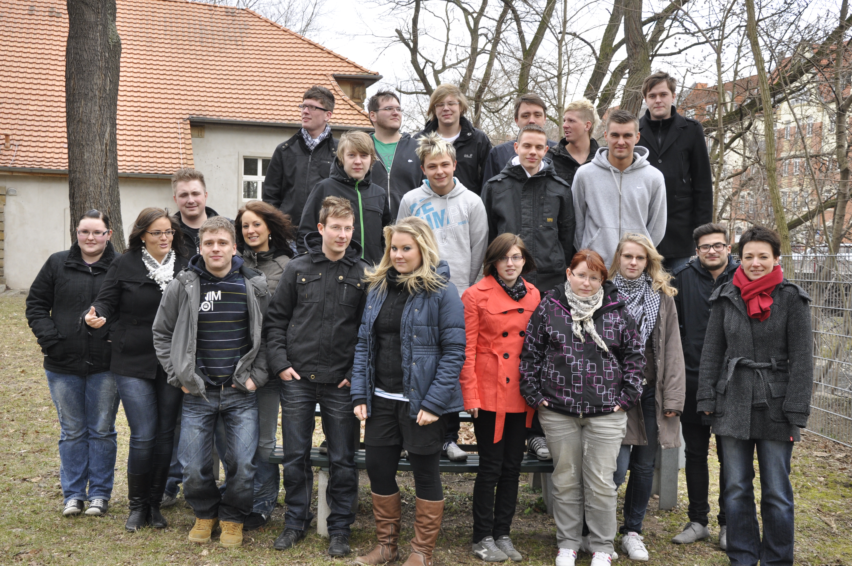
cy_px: 283
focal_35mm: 42
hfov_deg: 46.4
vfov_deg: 31.8
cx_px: 426
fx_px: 993
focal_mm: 28
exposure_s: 1/160
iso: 400
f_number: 6.3
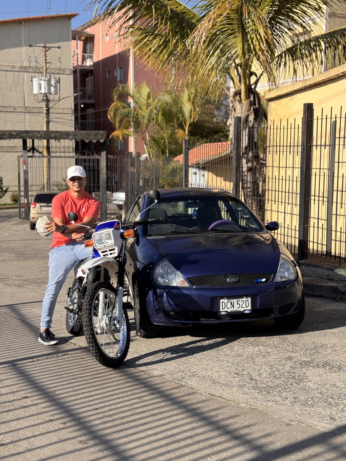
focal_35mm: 48
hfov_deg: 30.3
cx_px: 173
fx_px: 640
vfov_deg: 39.7
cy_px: 230
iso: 64
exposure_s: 1/3610
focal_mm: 6.76
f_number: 1.78
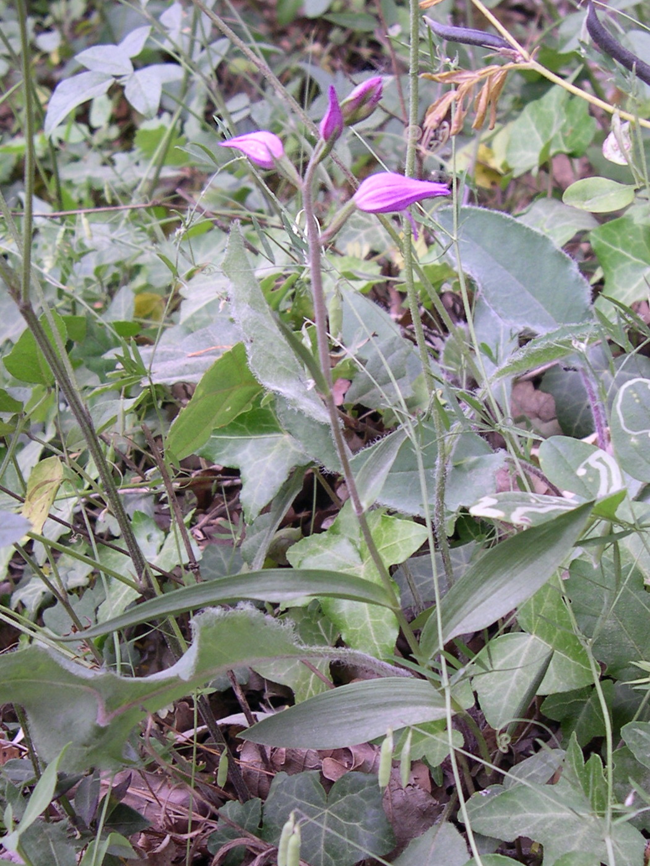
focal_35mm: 38
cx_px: 325
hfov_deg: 37.7
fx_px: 951
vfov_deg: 49.0
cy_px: 433
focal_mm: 8
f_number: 2.8
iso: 100
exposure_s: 1/69
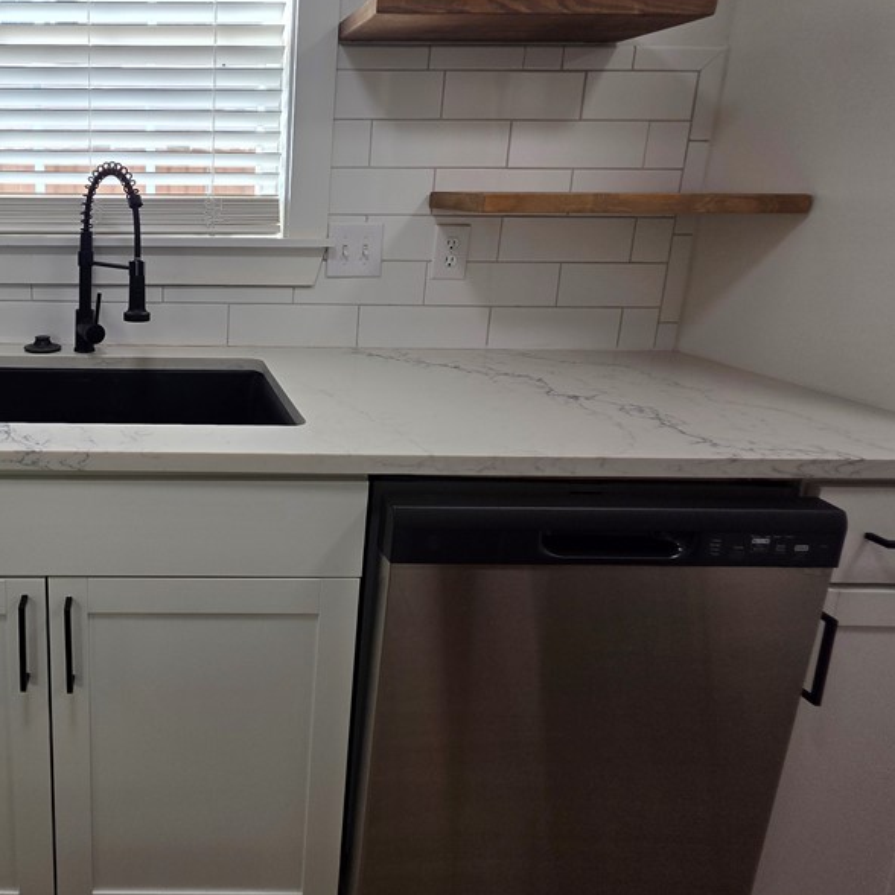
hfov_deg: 65.9
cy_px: 324
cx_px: 145
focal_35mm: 20
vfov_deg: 73.3
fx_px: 585
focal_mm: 2.2
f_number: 1.9
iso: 50
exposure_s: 1/120
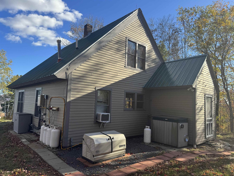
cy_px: 88
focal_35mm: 24
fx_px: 162
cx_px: 117
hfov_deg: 71.6
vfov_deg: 56.8
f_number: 1.78
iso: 80
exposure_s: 1/1923
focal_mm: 6.76
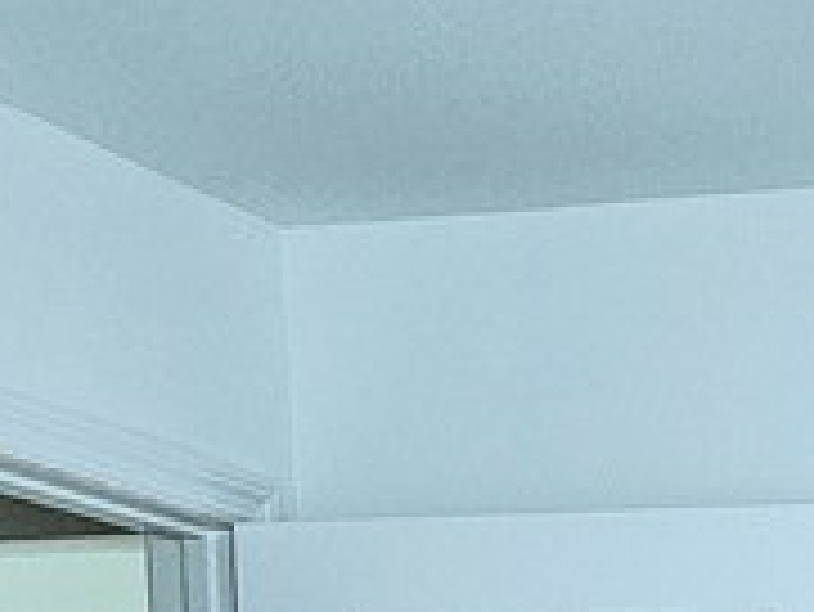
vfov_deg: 10.0
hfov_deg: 14.0
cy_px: 1467
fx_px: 3059
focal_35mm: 130
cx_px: 1309
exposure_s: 1/208
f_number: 1.7
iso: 160
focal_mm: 6.3
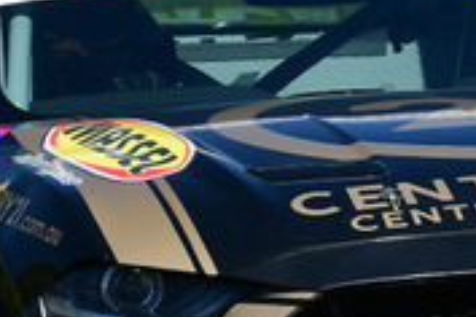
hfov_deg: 1.0
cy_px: 0
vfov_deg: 0.7
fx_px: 26019
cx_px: 333
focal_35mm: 1968
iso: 320
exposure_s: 1/640
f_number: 11
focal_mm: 290
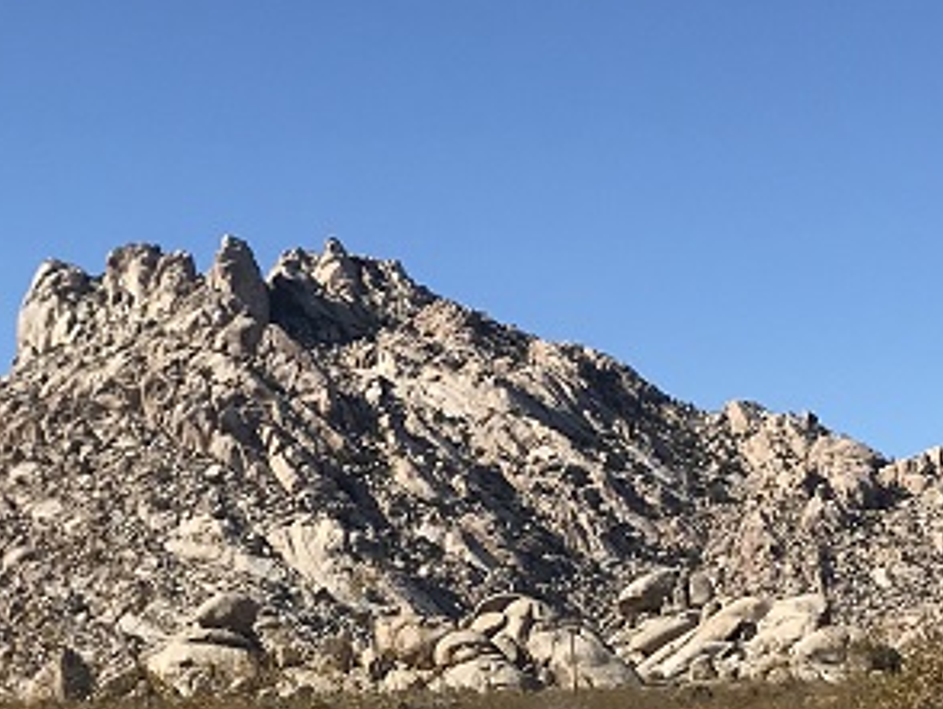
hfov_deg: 20.3
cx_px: 260
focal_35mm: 96
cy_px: 529
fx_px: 2617
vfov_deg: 15.4
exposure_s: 1/2994
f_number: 1.8
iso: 20
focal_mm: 3.99
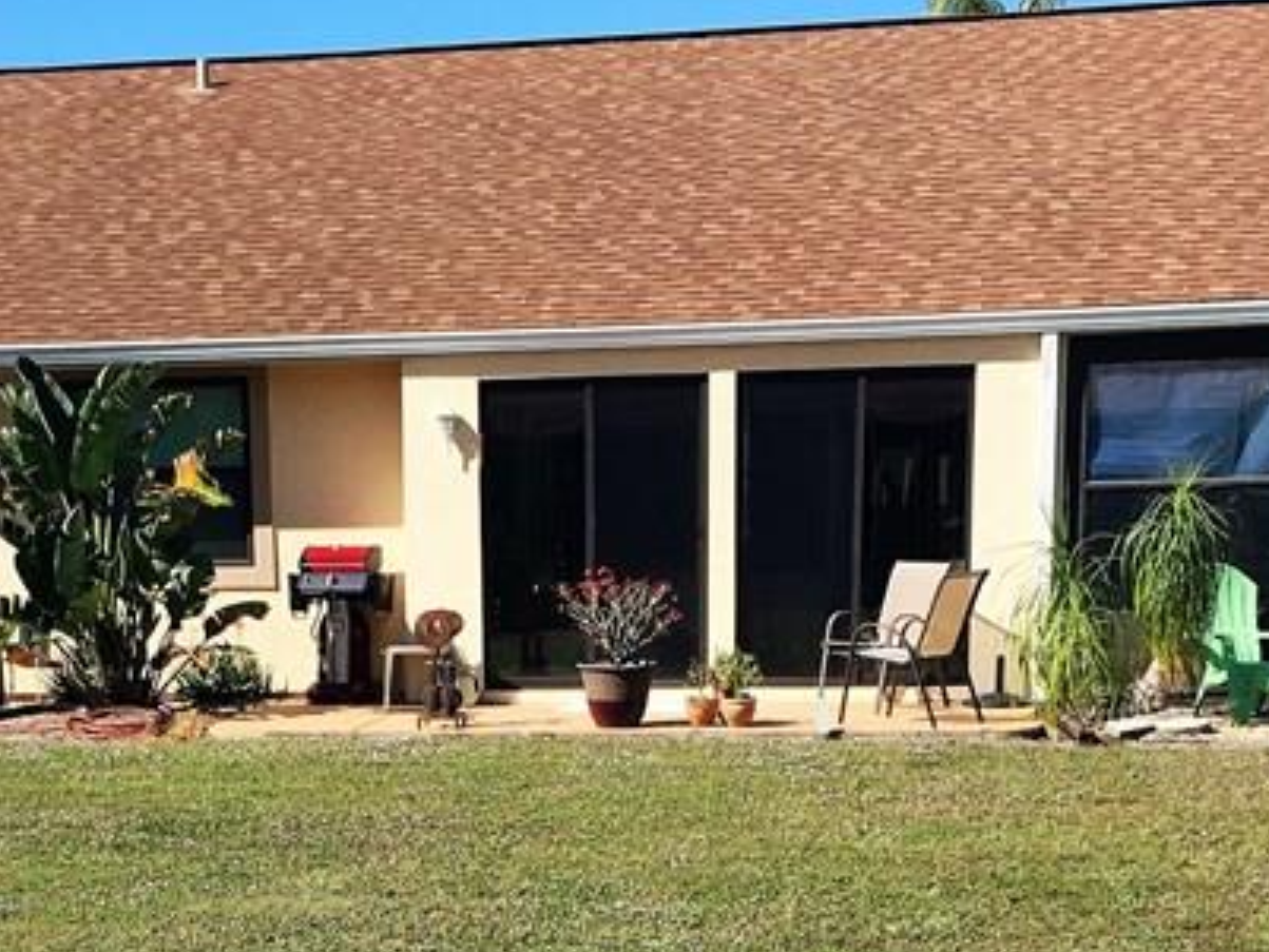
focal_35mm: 74
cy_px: 1091
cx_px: 449
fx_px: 2714
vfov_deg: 19.0
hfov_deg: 26.2
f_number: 2.2
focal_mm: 4.15
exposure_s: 1/1479
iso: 25
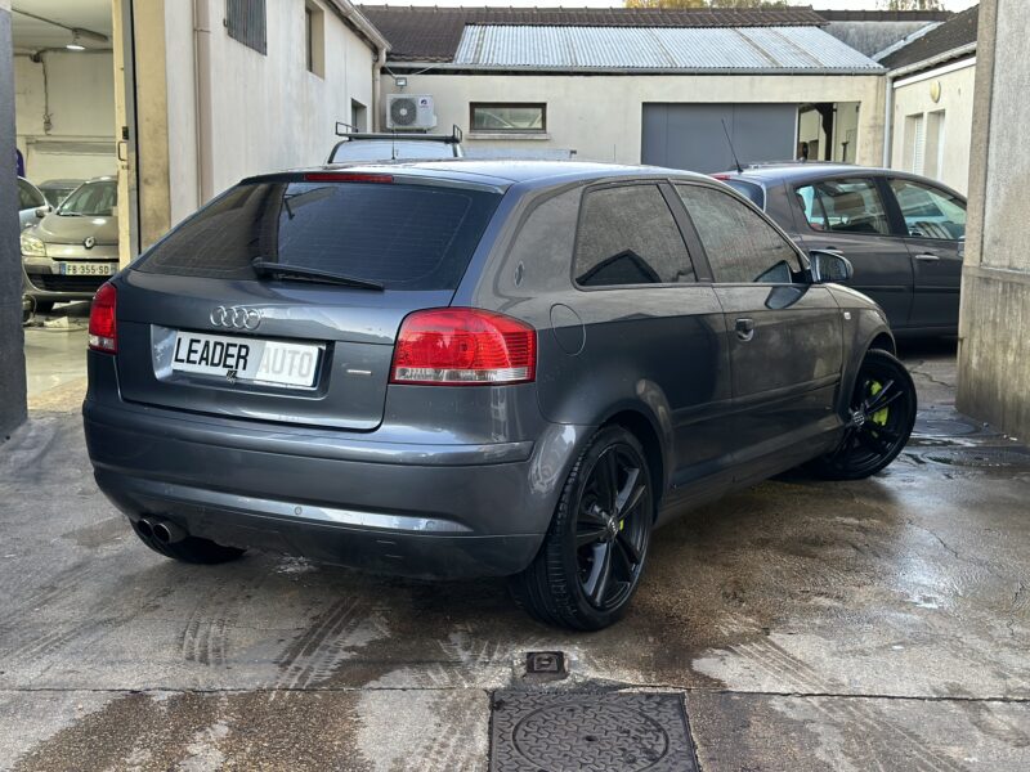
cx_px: 515
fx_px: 1428
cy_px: 386
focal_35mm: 48
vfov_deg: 30.3
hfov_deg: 39.7
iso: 320
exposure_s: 1/50
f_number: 1.78
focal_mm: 6.86
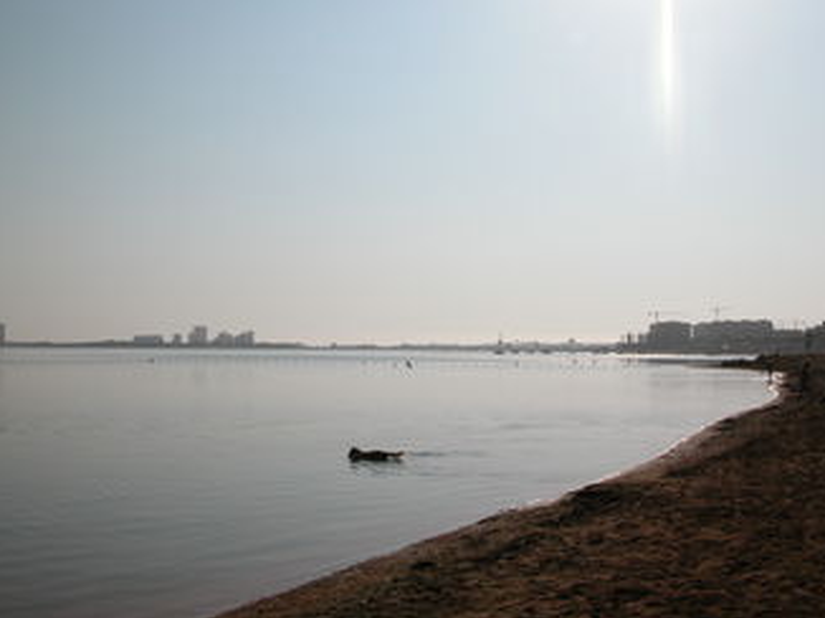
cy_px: 332
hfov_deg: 43.8
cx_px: 458
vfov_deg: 33.5
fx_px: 1024
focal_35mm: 43
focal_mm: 8.9
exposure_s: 1/1106
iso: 100
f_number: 8
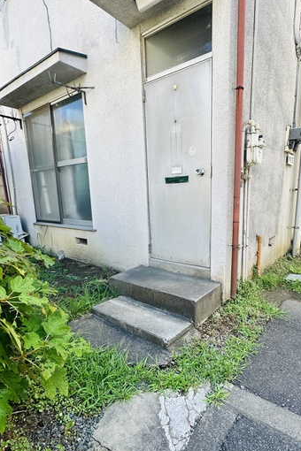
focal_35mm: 20
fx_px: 251
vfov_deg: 83.7
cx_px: 175
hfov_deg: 61.6
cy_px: 249
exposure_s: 1/245
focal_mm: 2.22
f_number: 2.2
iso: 40
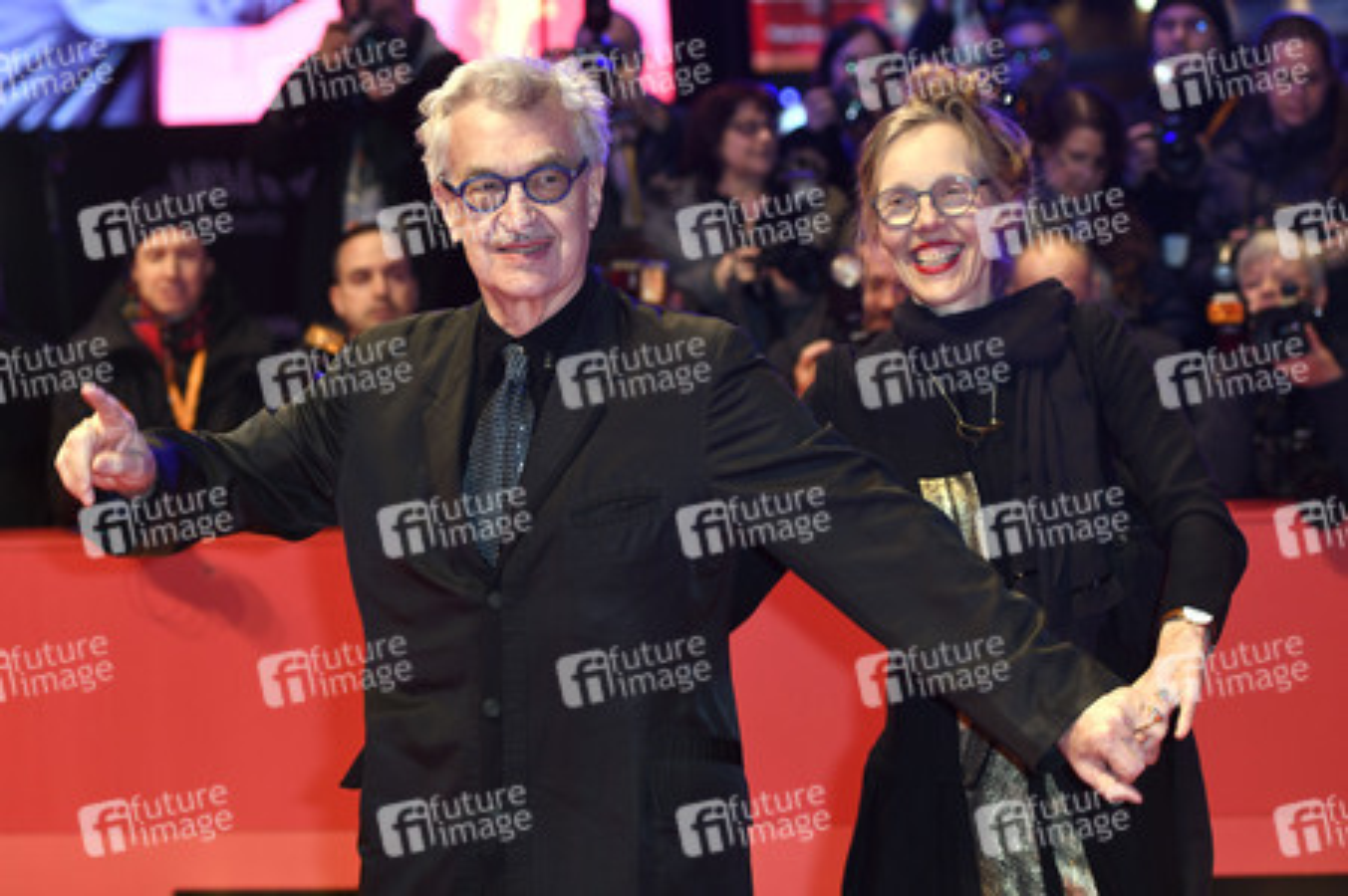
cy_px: 448
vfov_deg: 19.4
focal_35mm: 70
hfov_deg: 28.9
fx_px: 2619
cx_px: 674
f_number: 3.5
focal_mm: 70
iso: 800
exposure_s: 1/200
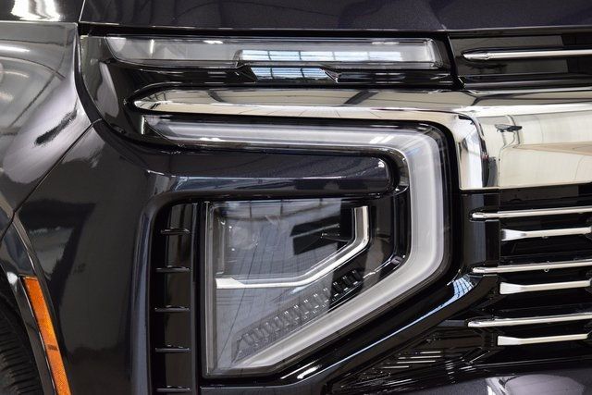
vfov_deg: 14.0
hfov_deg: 20.9
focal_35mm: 98
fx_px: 1604
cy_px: 198
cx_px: 296
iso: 1600
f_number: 7.1
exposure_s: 1/30
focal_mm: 65
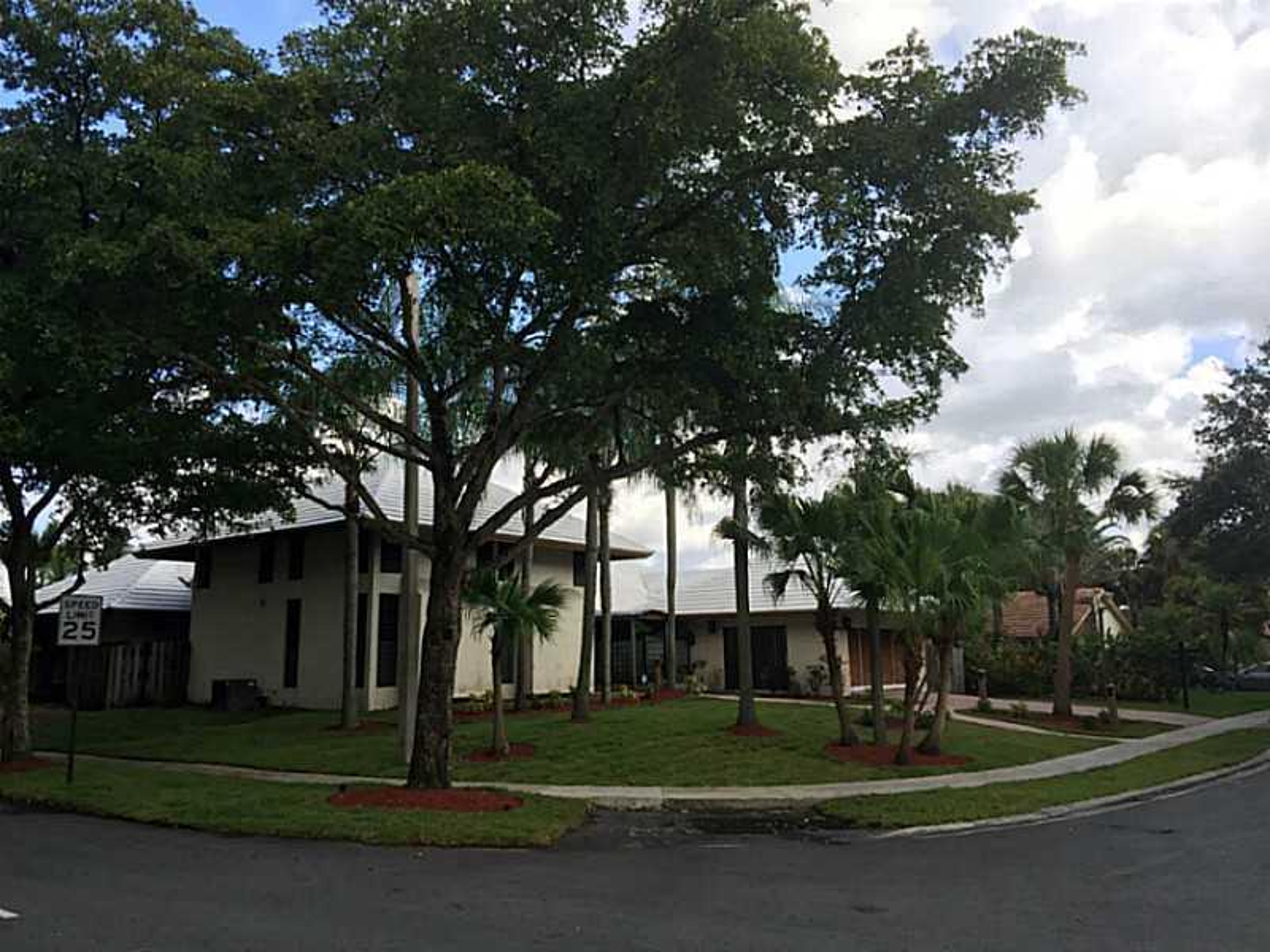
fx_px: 1064
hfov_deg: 61.7
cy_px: 476
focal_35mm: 29
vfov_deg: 48.2
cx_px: 635
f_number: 2.2
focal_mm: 4.15
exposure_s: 1/719
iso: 32
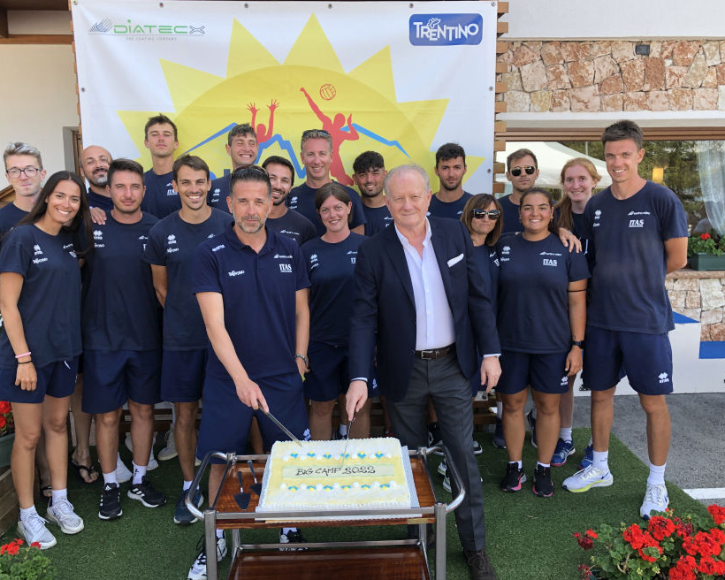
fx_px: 644
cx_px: 346
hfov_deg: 58.7
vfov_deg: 48.5
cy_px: 292
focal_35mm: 30
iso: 20
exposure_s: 1/243
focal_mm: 4
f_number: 1.8
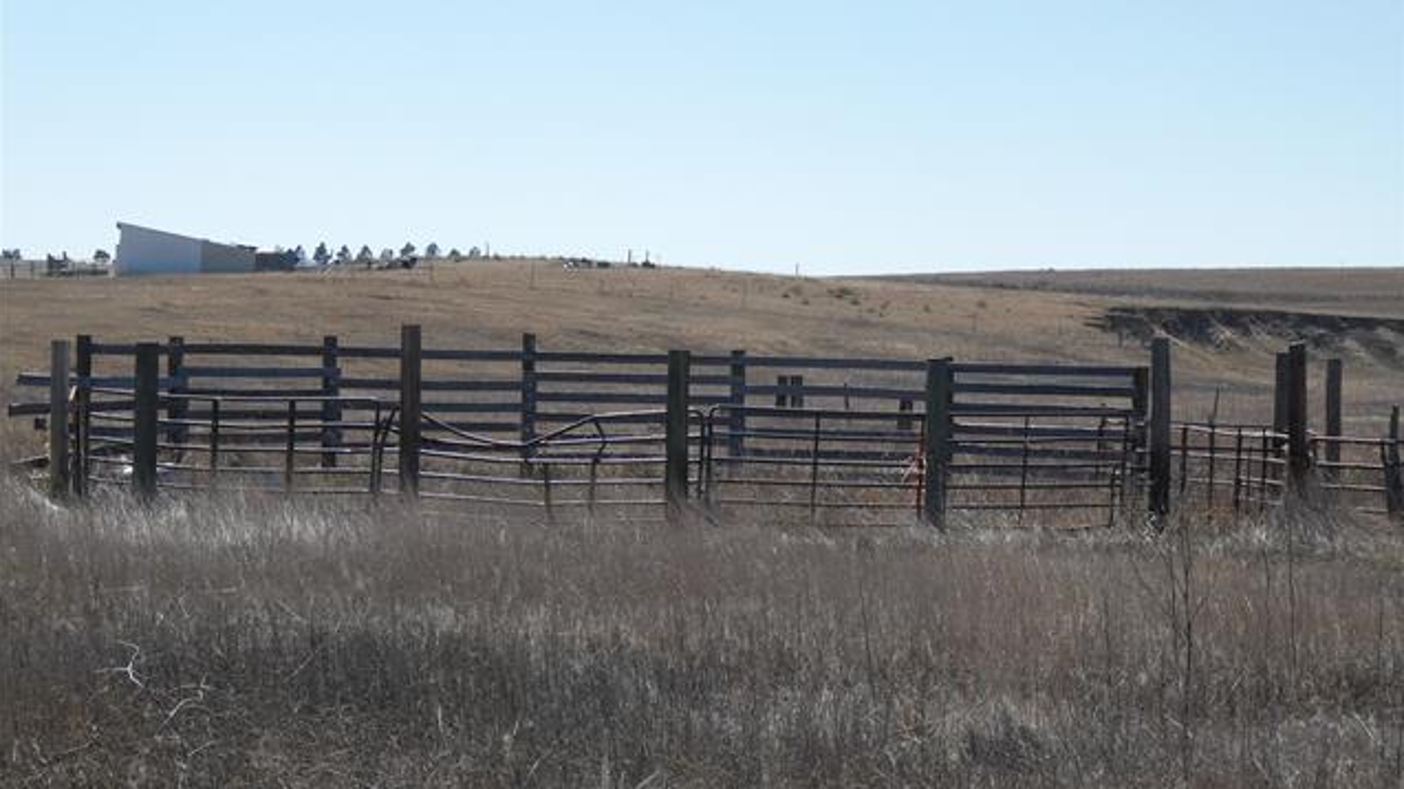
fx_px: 4318
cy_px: 385
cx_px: 703
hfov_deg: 18.5
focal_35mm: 116
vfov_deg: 10.4
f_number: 5.1
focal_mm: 19
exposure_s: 1/500
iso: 80
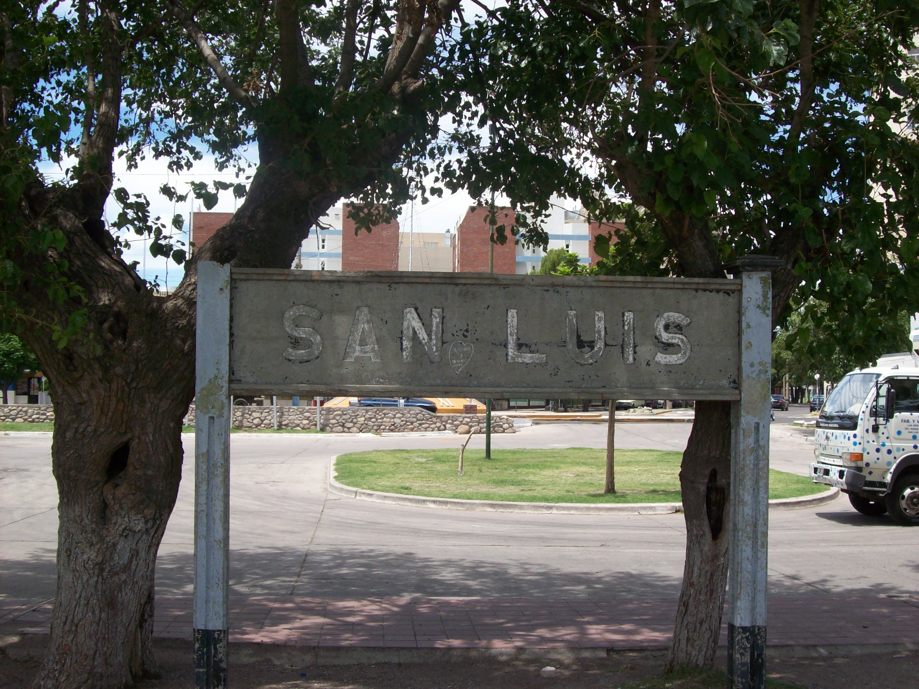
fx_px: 1194
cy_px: 344
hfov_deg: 42.1
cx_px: 460
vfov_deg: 32.2
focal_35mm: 45
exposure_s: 1/365
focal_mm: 7.6
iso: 80
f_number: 5.4
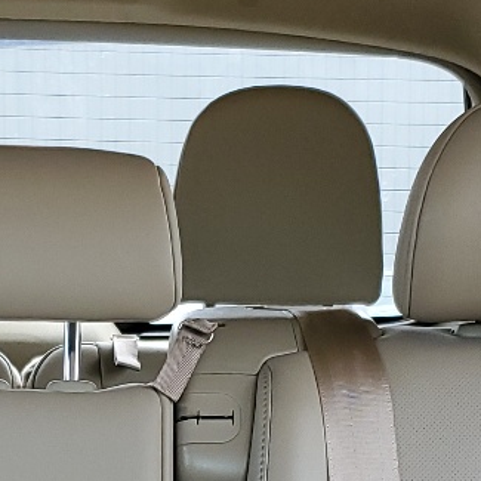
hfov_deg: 15.3
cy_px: 475
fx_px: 1776
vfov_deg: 15.2
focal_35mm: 113
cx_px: 95
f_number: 1.5
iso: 69
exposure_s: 1/120
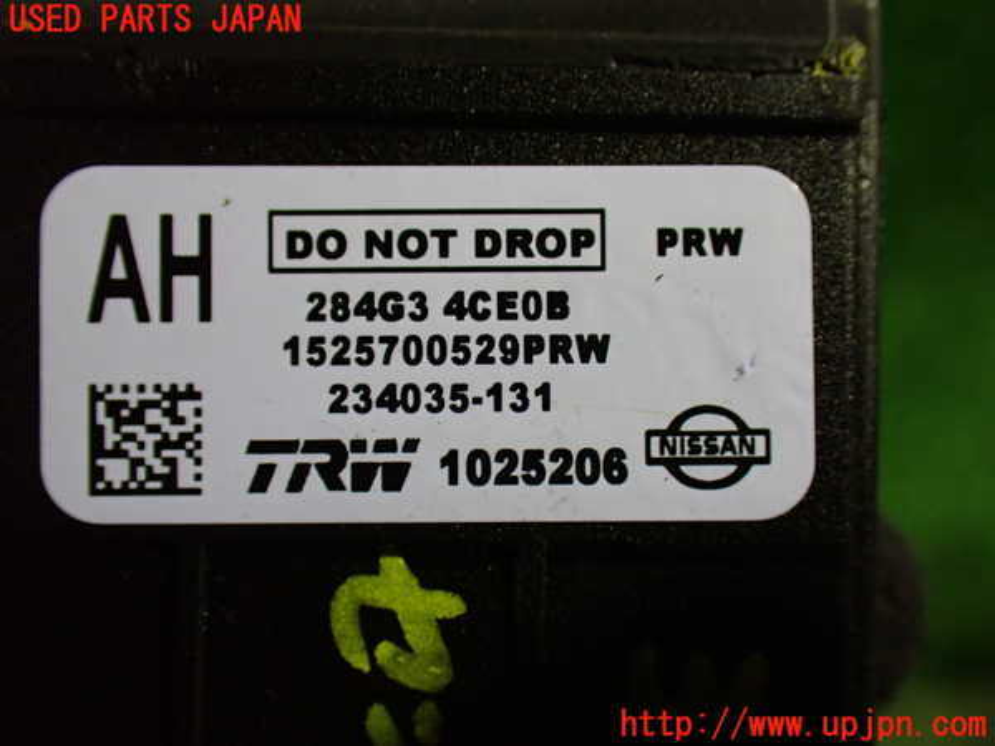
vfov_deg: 39.7
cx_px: 498
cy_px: 373
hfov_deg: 51.4
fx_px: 1035
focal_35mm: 36
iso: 800
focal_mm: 6.37
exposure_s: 1/60
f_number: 2.5
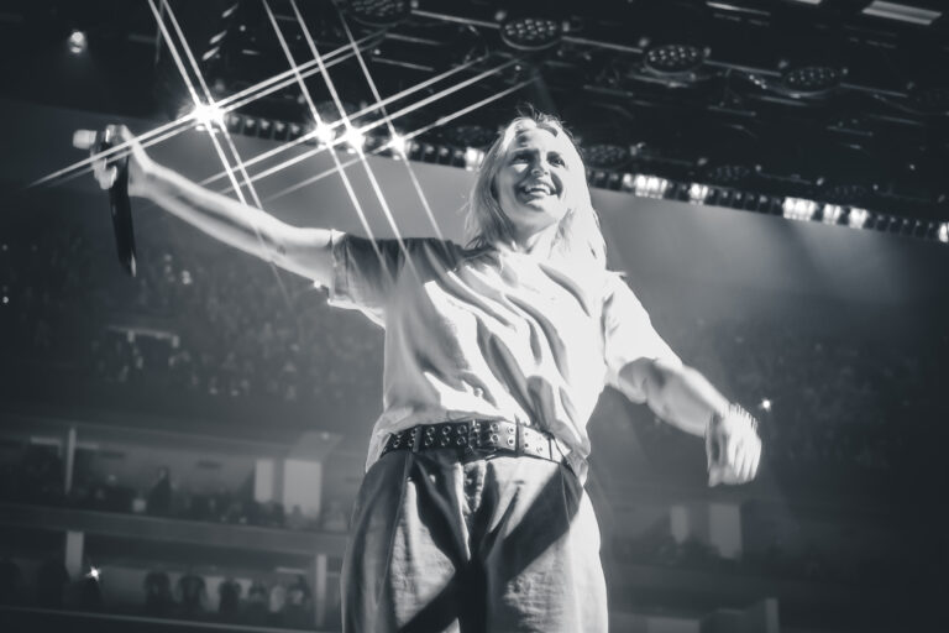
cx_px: 474
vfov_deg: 18.2
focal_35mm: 75
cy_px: 316
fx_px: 1977
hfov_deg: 27.0
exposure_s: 1/80
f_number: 4.5
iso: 3200
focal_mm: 50
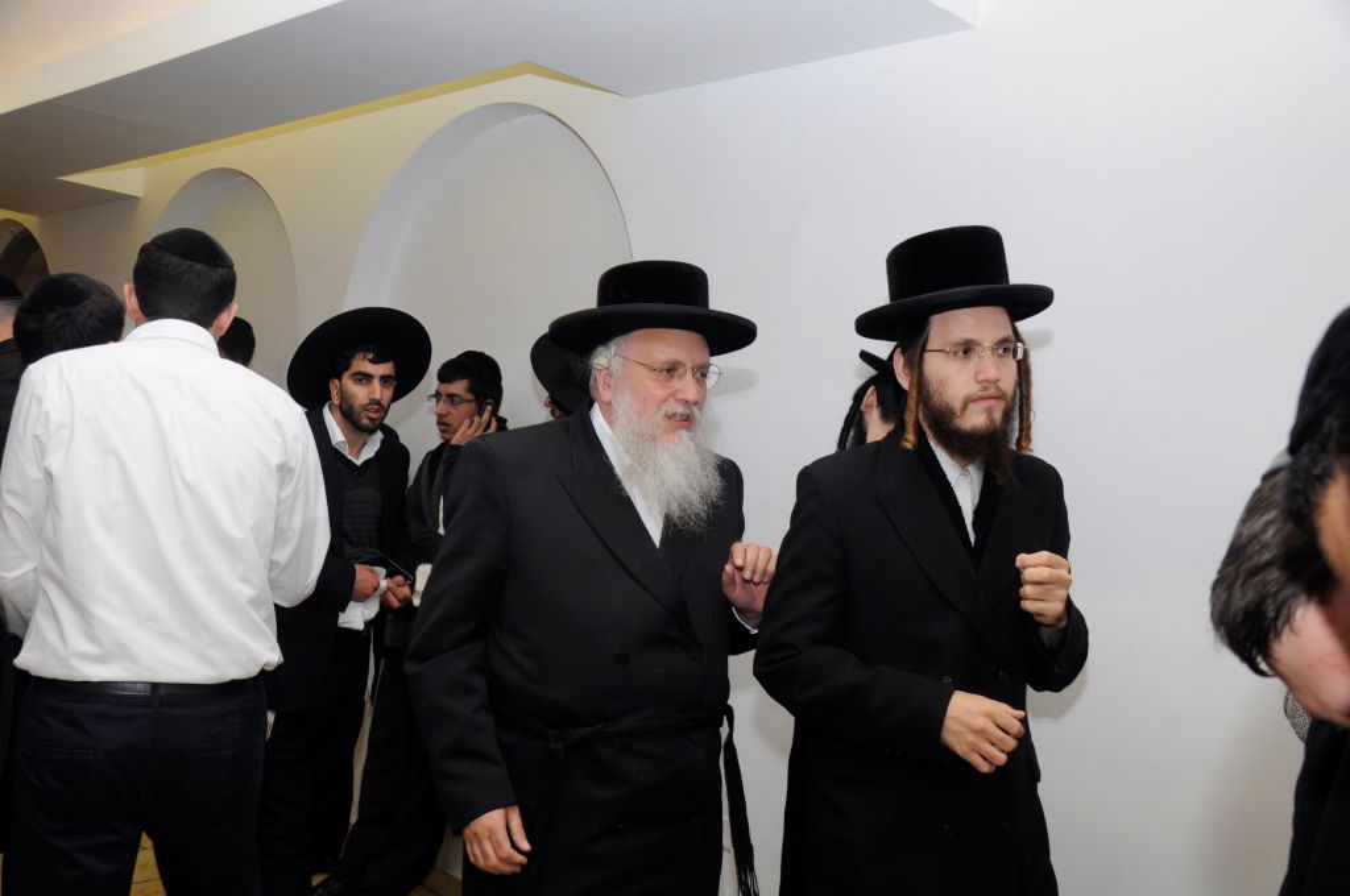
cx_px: 675
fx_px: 1348
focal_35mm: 36
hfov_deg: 53.2
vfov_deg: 36.8
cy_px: 448
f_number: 5.6
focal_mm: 24
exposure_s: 1/60
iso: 500
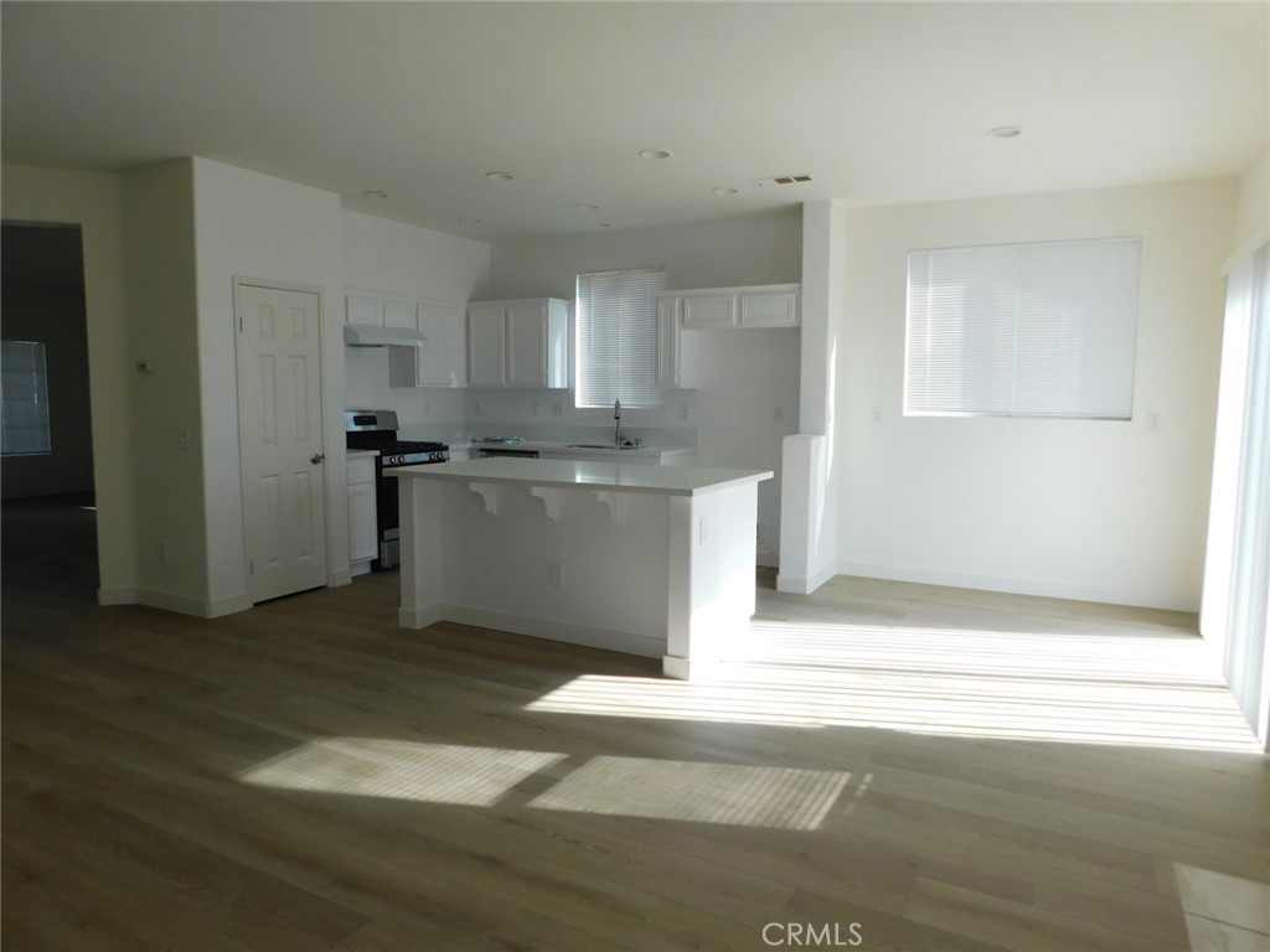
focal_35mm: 23
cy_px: 476
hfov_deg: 73.9
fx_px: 844
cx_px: 635
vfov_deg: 58.9
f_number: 3
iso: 125
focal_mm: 4
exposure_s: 1/200
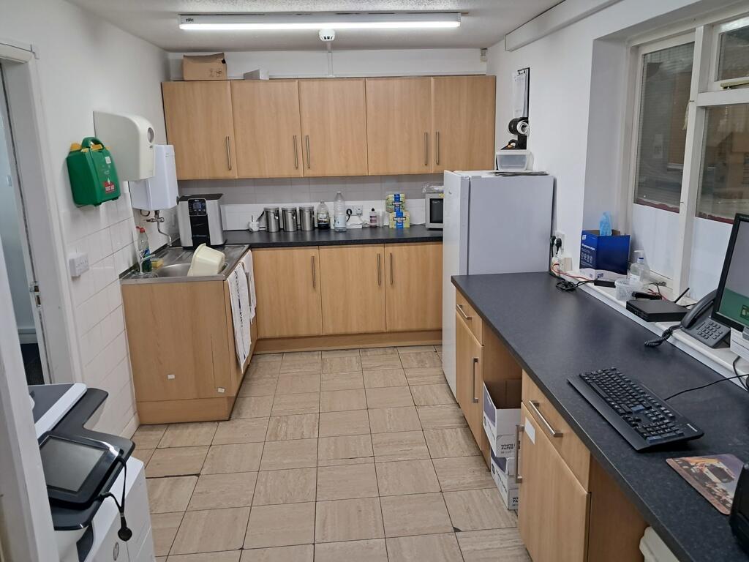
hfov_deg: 65.3
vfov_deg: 51.4
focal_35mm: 27
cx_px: 374
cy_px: 281
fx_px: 584
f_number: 1.8
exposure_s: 1/50
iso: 200
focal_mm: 4
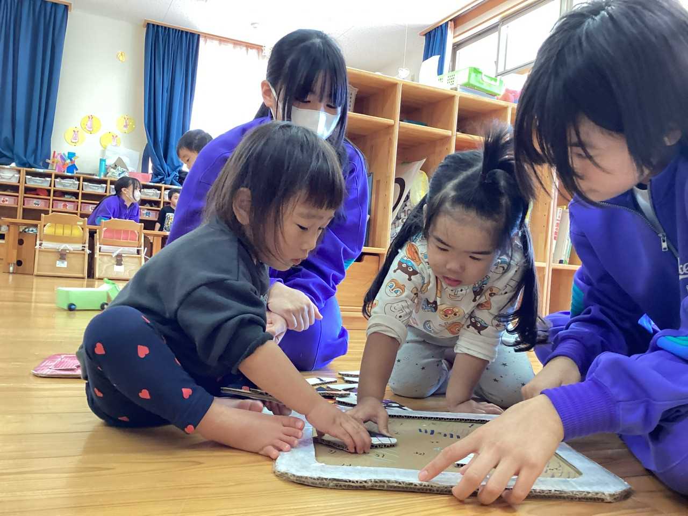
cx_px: 344
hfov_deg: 58.4
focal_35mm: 31
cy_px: 258
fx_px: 616
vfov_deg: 45.4
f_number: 2.4
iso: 250
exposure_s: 1/60
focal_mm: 3.3
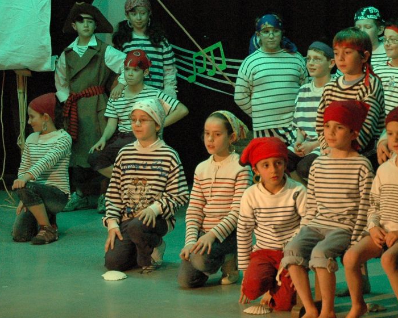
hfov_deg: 14.4
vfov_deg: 11.6
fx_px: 1567
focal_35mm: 133
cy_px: 83
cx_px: 293
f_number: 4.5
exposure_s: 1/15
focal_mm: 44
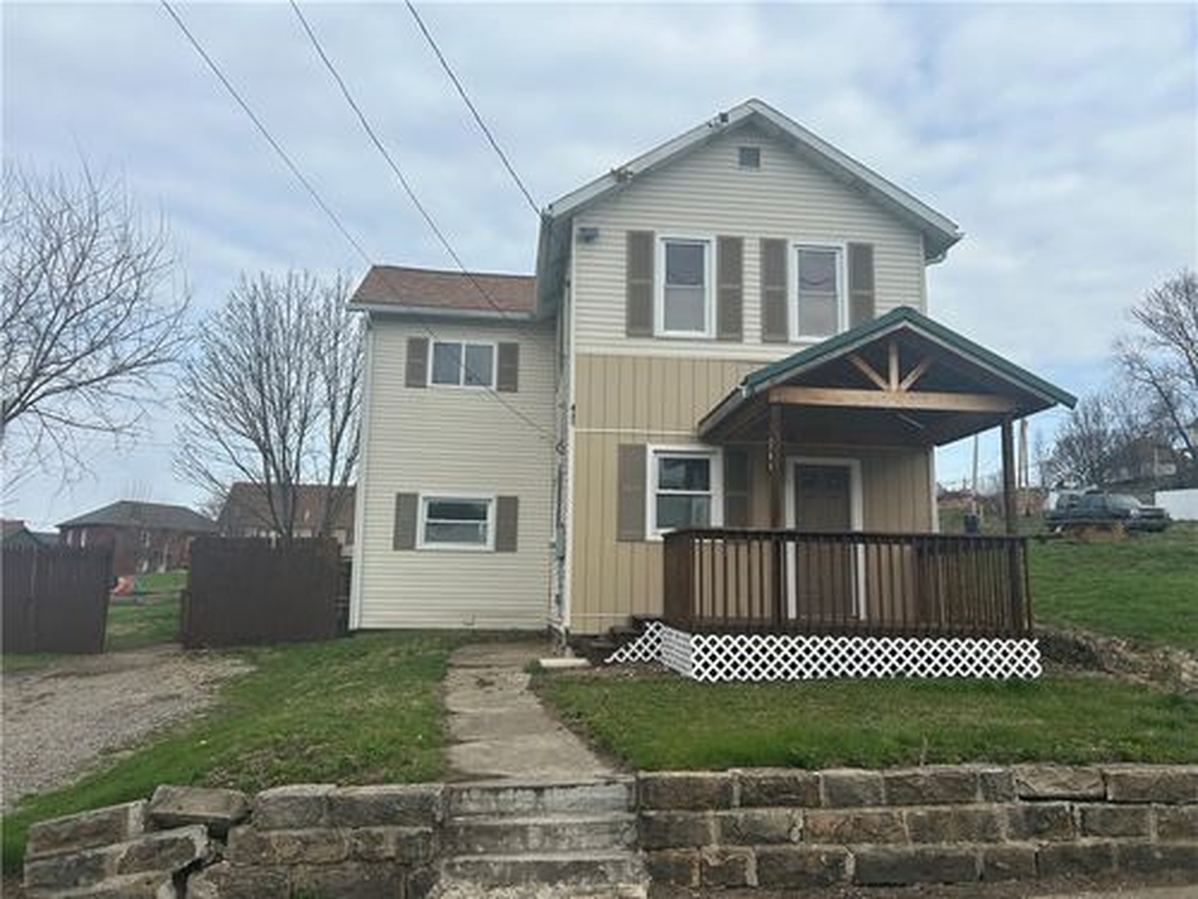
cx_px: 599
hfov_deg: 67.3
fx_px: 900
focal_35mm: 26
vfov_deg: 53.1
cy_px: 450
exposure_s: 1/3257
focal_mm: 5.7
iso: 50
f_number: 1.5
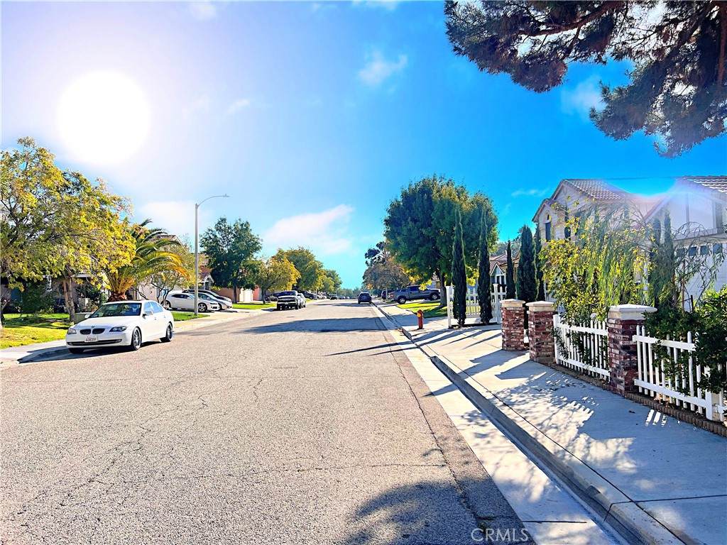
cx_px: 364
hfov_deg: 67.3
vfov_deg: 53.1
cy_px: 272
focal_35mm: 26
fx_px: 546
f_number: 1.5
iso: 50
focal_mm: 5.7
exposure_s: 1/6579
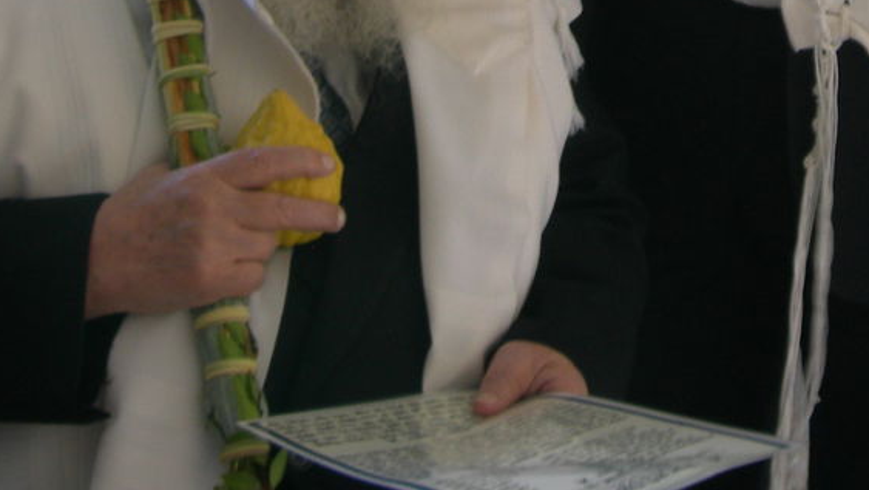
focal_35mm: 111
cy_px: -281
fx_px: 2558
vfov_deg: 10.5
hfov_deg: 19.2
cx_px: 627
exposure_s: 1/22.6
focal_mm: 8.5
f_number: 2.9
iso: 50
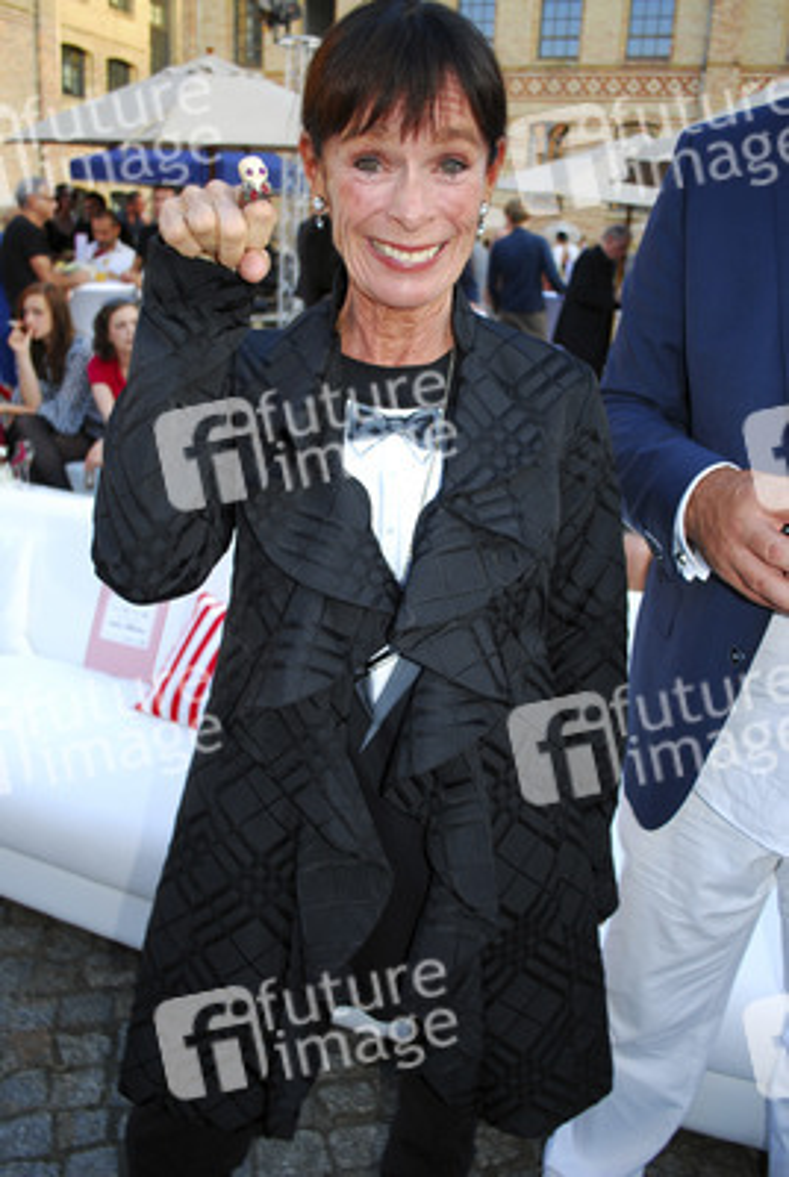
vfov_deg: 61.9
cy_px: 588
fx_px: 983
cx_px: 394
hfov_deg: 43.7
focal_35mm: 30
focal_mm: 20
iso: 200
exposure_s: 1/80
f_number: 3.8
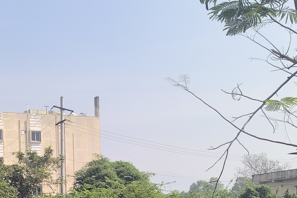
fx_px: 602
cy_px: 241
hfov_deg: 27.1
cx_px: 57
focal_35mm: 73
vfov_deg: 17.7
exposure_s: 1/690
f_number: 1.65
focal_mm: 6.14
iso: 50
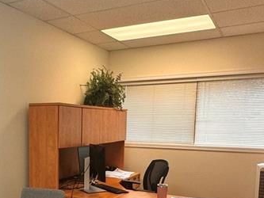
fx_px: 328
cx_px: 61
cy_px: 159
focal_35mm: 43
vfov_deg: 32.7
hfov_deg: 42.3
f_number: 2.2
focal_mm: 2.22
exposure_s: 1/119
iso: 200
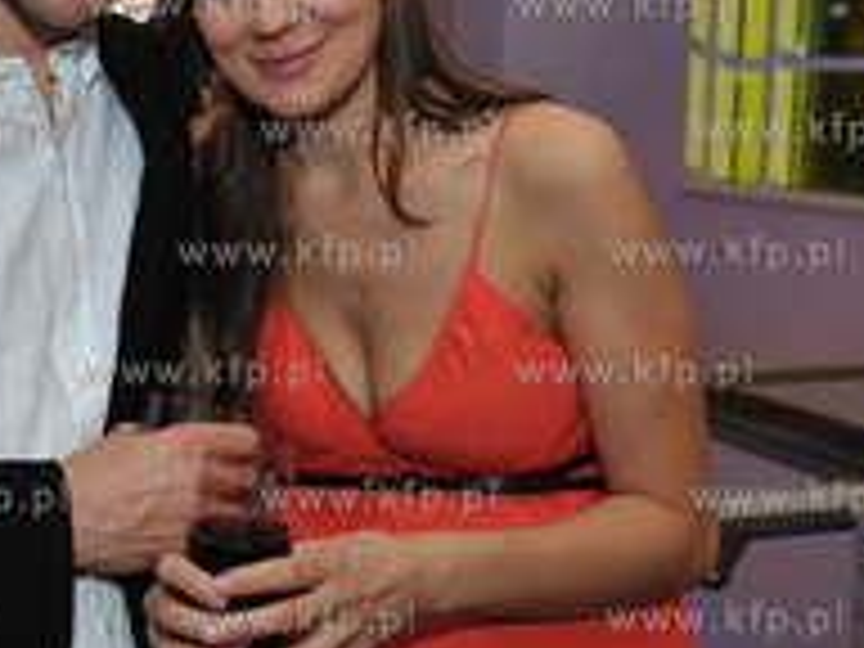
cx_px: 108
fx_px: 1498
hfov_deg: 30.9
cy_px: 189
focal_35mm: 60
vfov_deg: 24.2
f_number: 5
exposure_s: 1/50
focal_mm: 30
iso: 1000
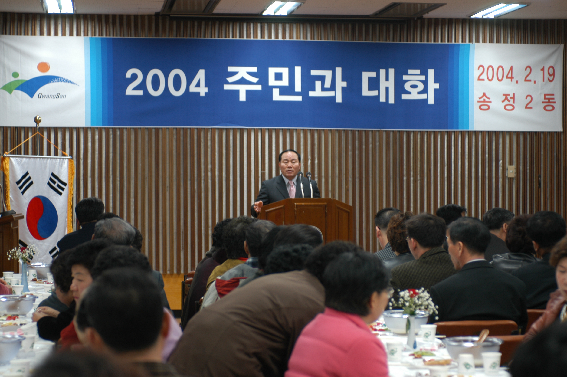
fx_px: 1534
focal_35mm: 98
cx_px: 284
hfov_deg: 20.9
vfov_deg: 14.0
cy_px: 188
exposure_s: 1/25
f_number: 2.8
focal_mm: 65
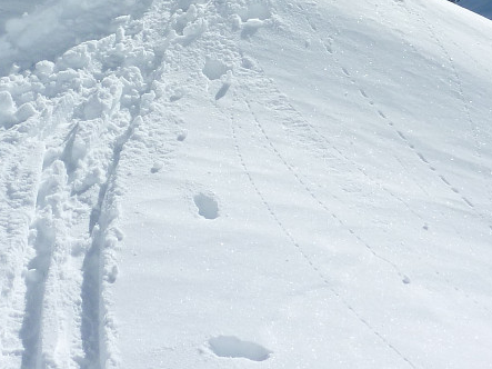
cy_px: -110
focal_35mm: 77
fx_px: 1094
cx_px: 173
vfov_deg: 17.9
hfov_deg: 25.2
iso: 80
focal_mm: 4.1
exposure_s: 1/1000
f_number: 5.6
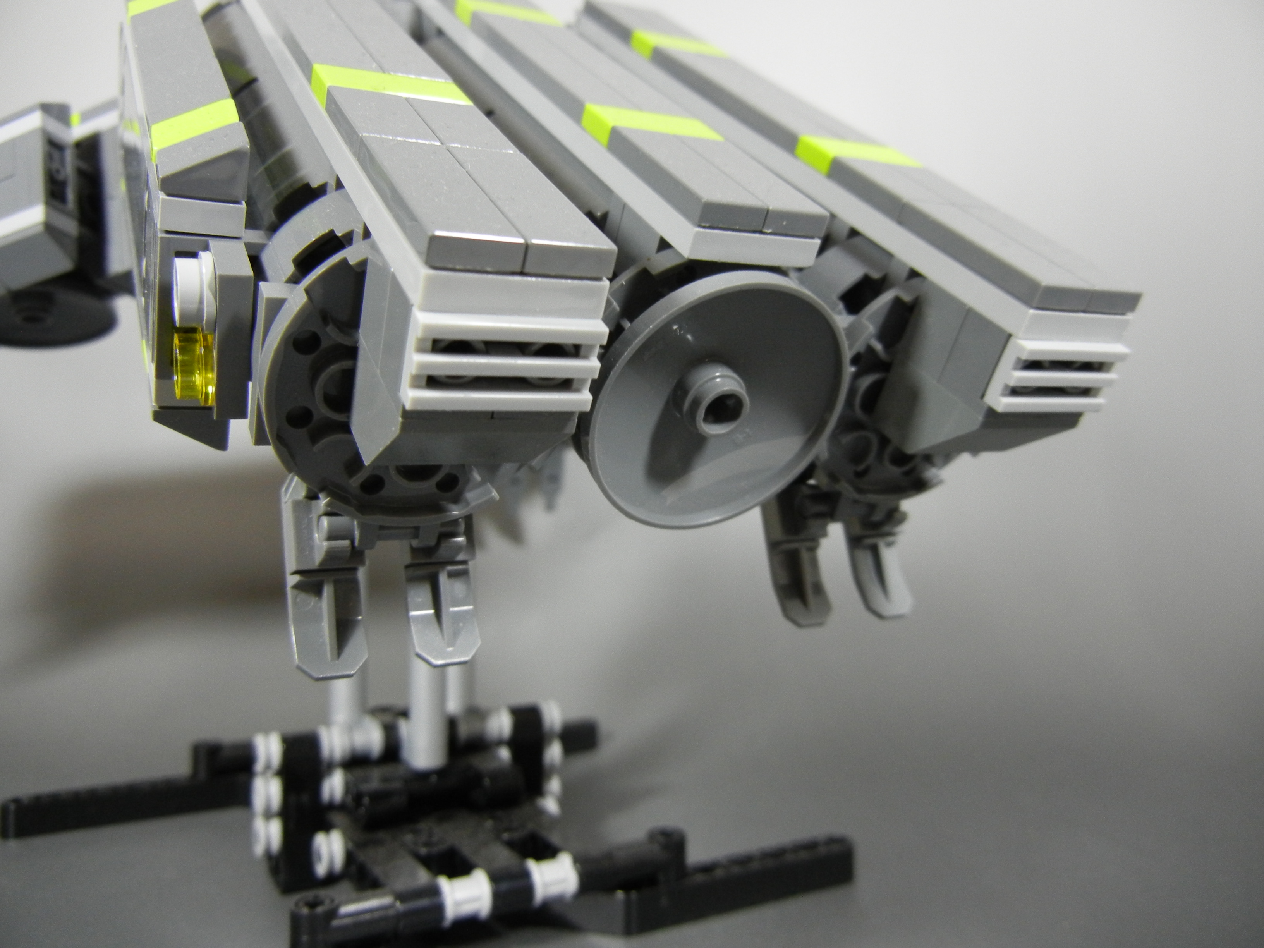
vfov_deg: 46.8
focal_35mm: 30
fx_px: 1095
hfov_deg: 60.0
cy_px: 474
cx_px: 632
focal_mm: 5.4
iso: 400
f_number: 3.5
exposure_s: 1/32.4
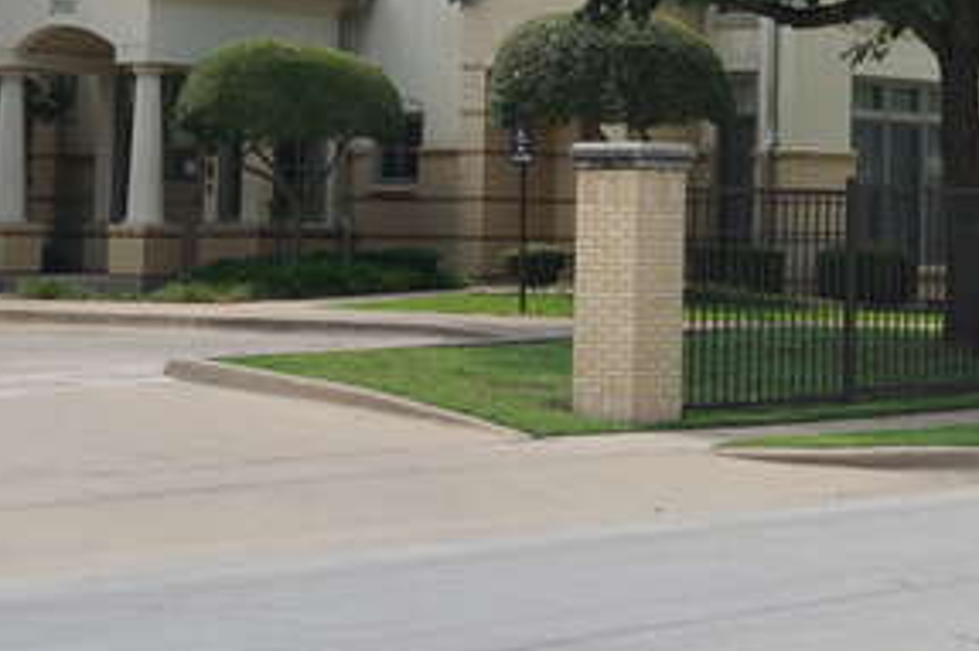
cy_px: -53
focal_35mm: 121
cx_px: 1037
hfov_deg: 16.4
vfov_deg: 11.1
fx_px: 3299
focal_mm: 29
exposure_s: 1/160
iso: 100
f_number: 9
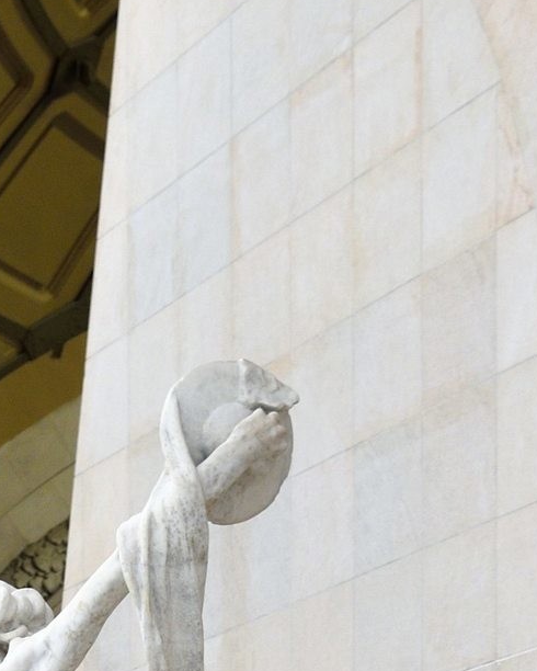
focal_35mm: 140
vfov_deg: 12.3
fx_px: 2780
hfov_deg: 11.0
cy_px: 1285
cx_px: 130
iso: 1600
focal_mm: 38
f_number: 6.3
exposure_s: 1/50
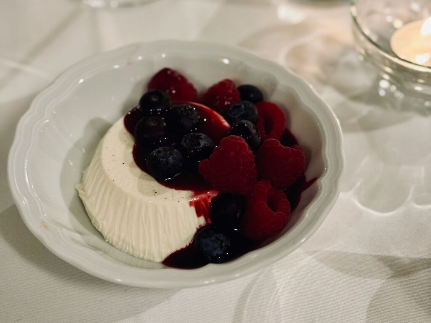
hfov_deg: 39.7
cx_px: 216
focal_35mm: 48
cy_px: 162
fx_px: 598
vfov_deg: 30.3
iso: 320
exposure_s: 1/33
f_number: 1.78
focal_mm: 6.76
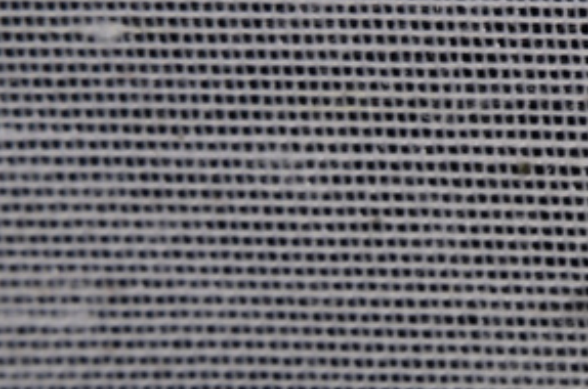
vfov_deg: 3.9
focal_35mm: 352
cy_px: -4
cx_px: 785
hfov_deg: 5.8
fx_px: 5743
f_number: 25
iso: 100
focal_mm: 85
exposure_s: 1/60
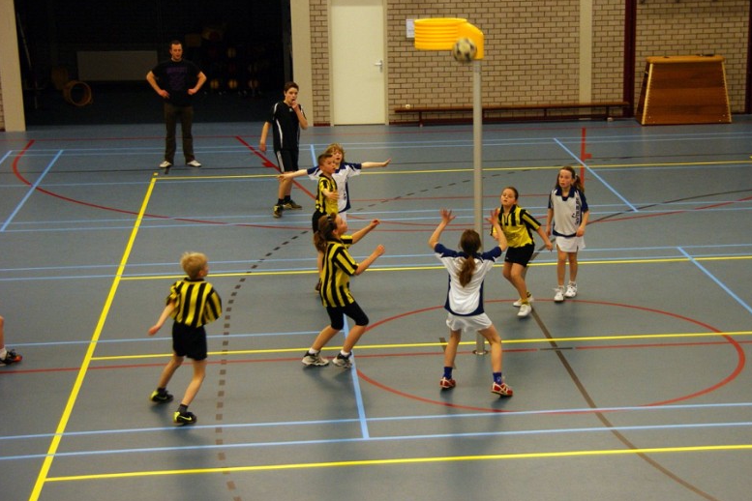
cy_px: 250
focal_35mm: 61
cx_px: 380
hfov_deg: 32.9
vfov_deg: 22.3
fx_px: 1274
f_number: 4.5
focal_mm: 40
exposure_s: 1/100
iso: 800
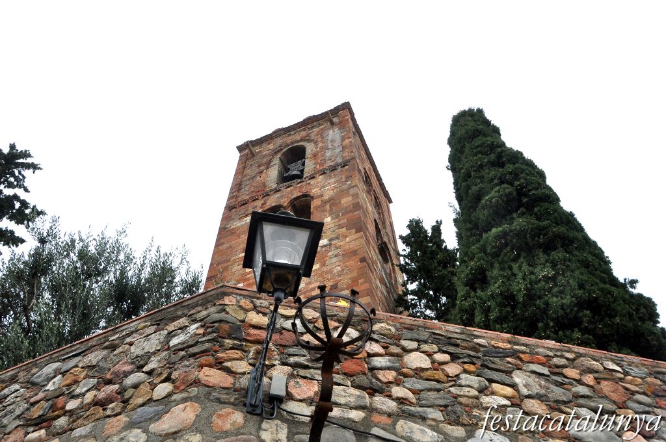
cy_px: 221
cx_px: 333
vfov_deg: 39.9
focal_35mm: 33
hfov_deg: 57.3
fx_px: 610
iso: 500
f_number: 9
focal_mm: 22
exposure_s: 1/320
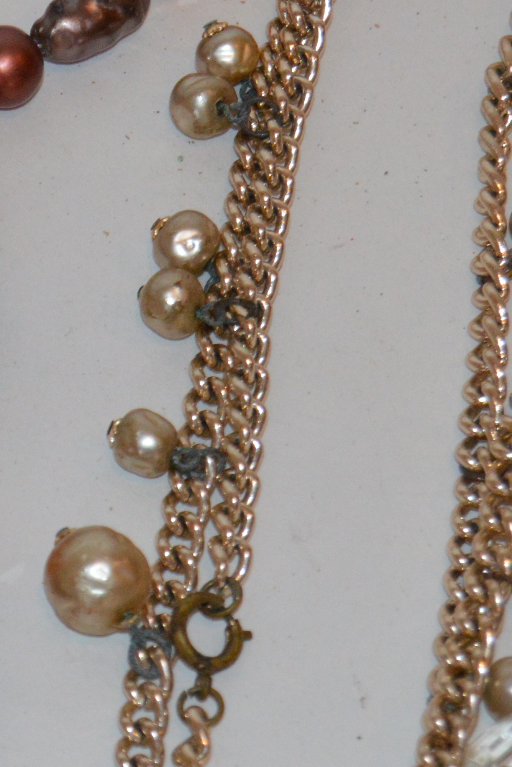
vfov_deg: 8.3
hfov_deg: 5.5
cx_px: -108
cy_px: 225
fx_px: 5280
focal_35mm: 248
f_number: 5.6
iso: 1250
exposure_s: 1/60
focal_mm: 55
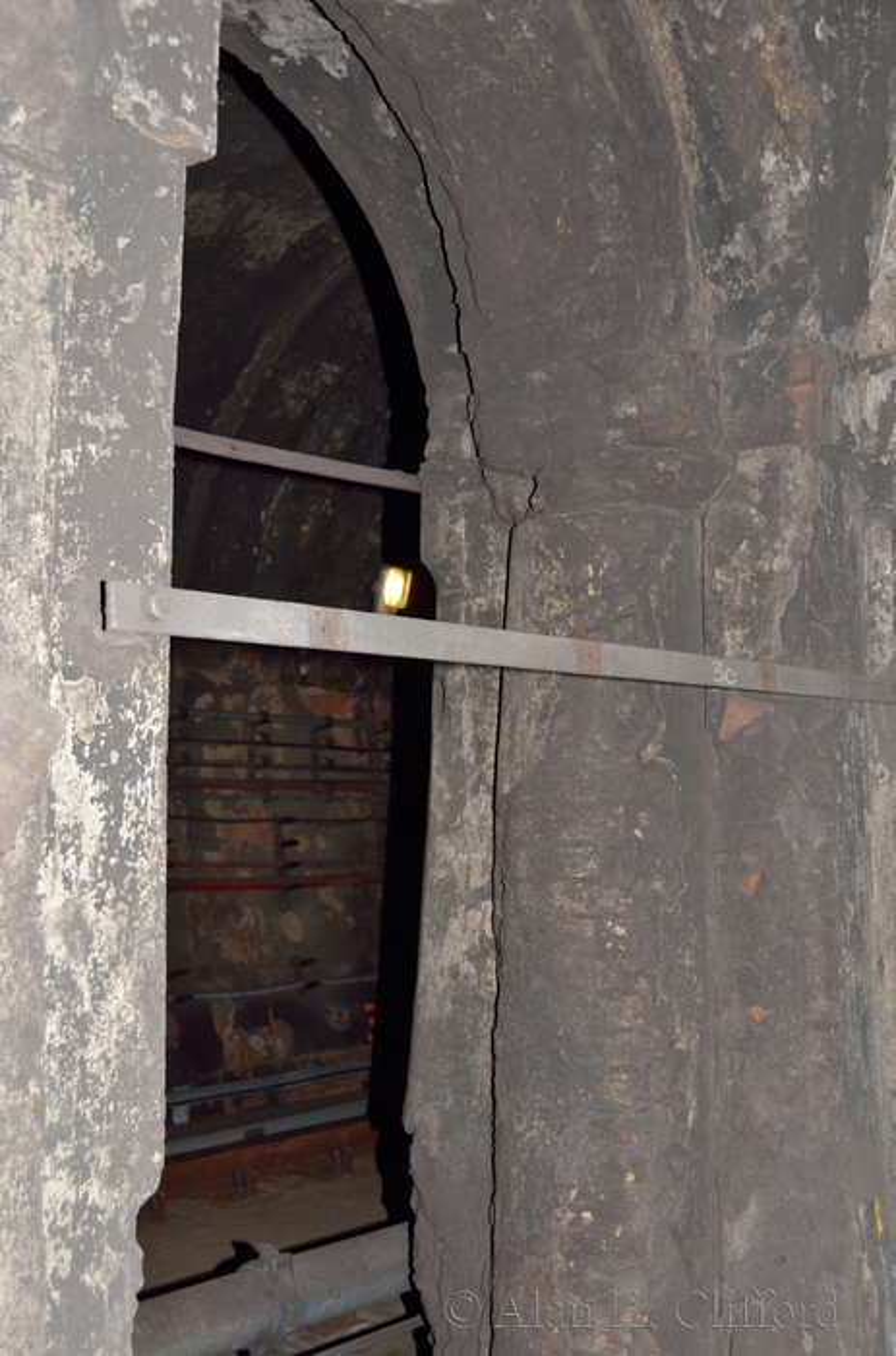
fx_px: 1576
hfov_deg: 31.7
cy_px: 678
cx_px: 448
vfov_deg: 46.5
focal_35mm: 42
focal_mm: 28
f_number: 4
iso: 100
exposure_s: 1/320
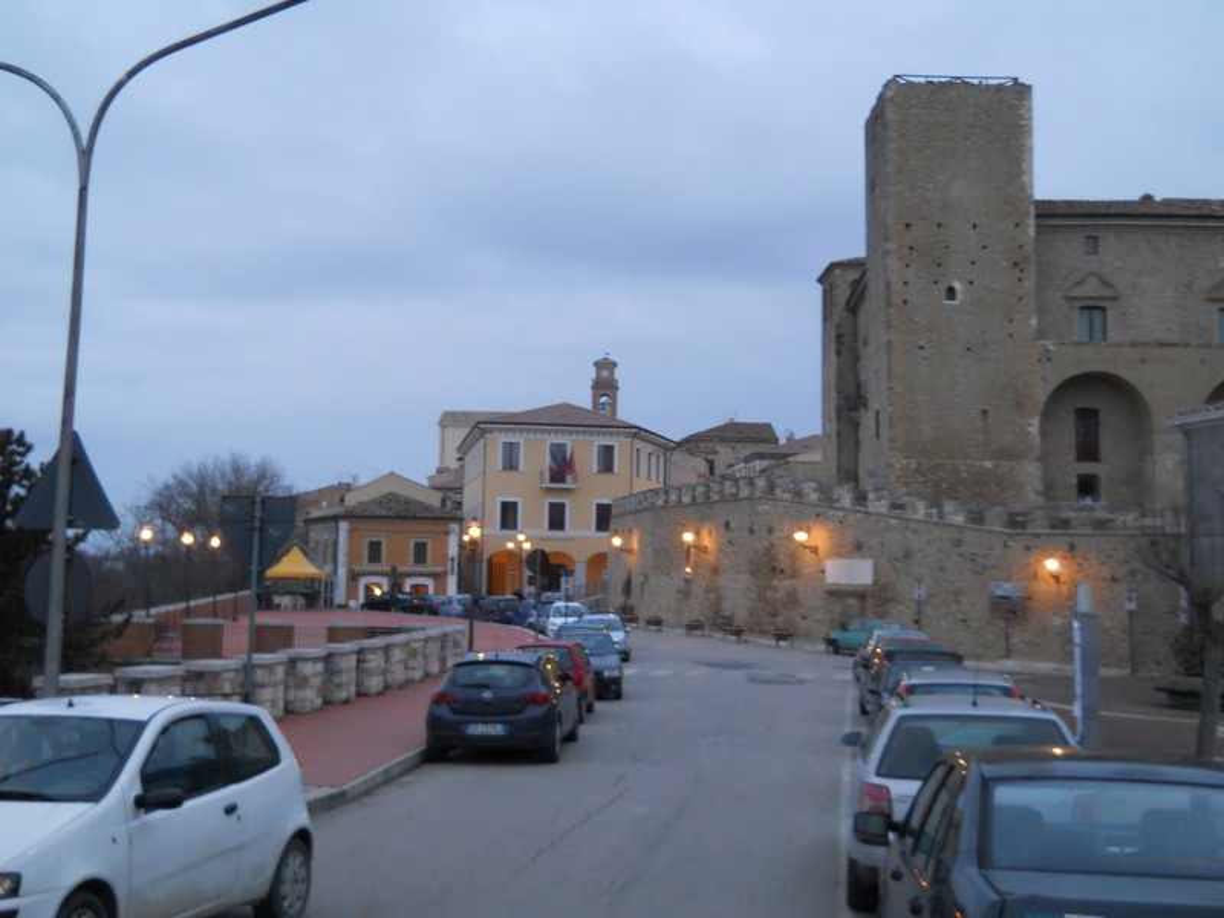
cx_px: 612
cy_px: 459
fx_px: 1450
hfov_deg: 45.8
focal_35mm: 41
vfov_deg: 35.1
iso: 250
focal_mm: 6.72
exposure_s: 1/30
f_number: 3.1
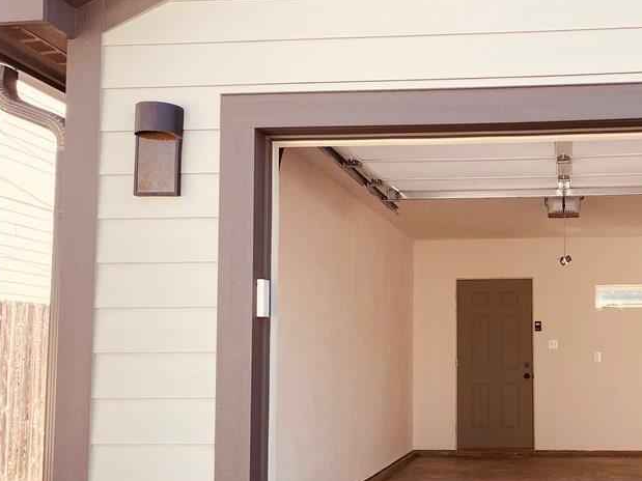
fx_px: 797
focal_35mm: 43
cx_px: 523
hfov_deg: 41.8
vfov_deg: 33.4
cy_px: 295
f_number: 1.8
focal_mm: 4.25
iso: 32
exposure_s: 1/415
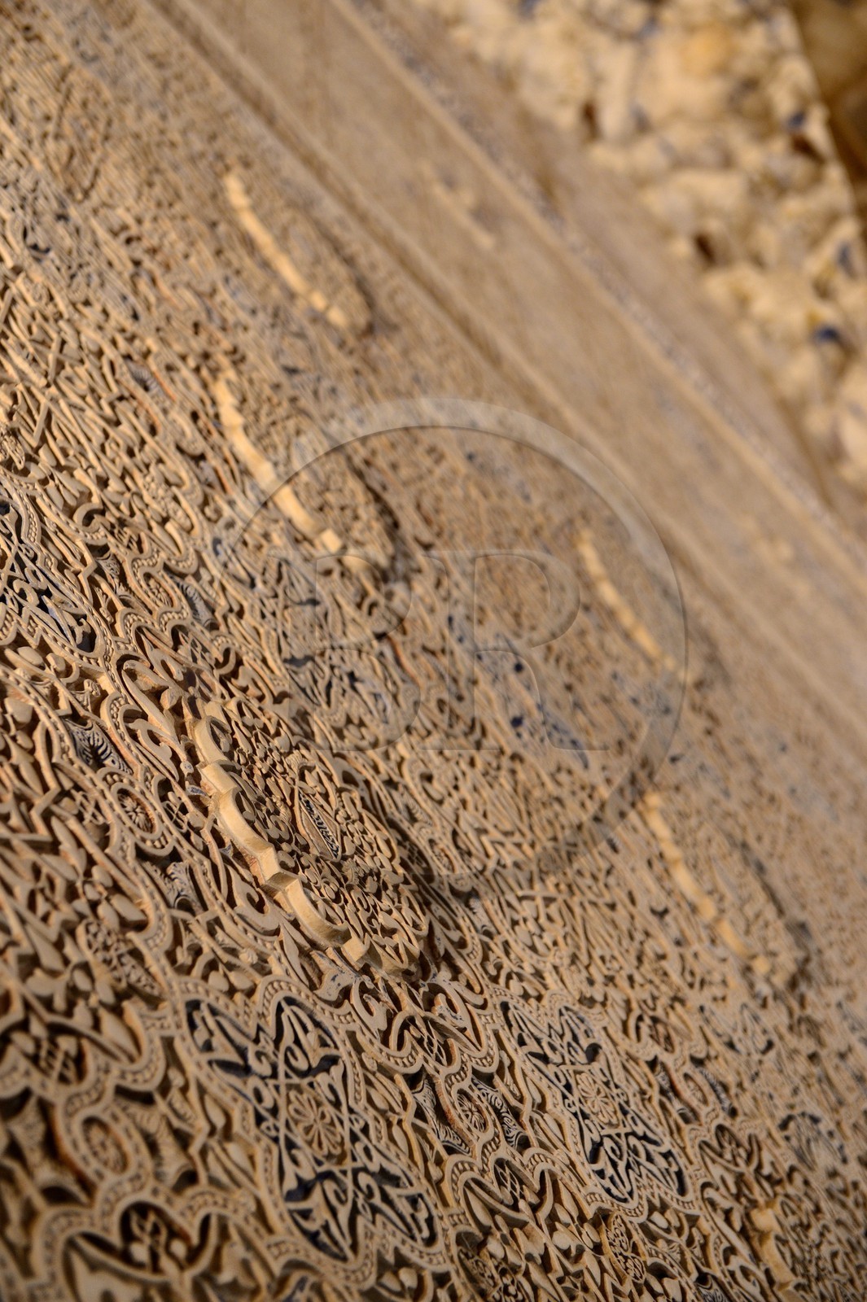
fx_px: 2531
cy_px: 651
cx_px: 434
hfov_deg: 19.4
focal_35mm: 70
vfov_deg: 28.9
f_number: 4
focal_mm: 70
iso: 1600
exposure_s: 1/100
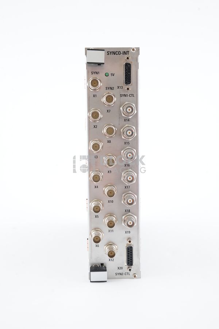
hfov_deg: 27.0
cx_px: 110
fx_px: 457
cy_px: 164
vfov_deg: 39.6
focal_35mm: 50
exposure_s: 1/125
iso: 1600
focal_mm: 50
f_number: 9
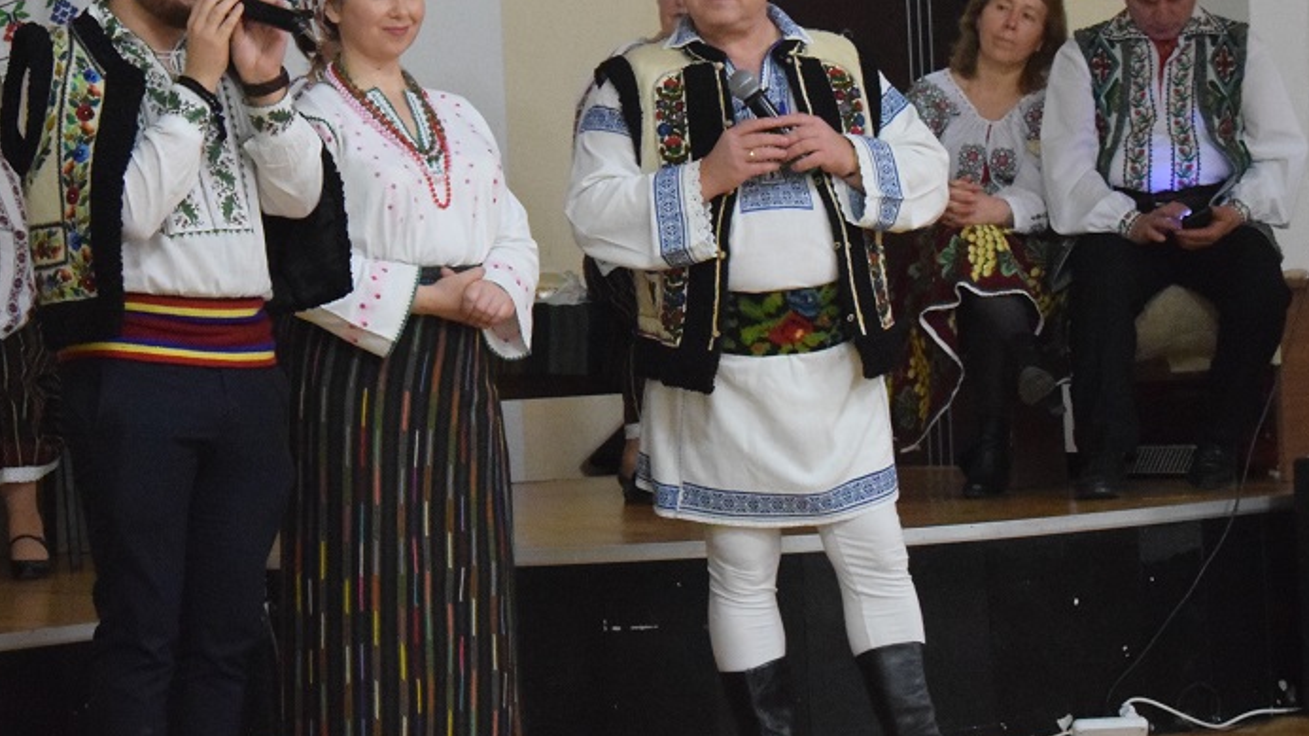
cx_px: 516
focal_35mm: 150
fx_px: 5202
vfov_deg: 8.1
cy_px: 149
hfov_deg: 14.3
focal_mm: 55
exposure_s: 1/50
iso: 6400
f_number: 5.6
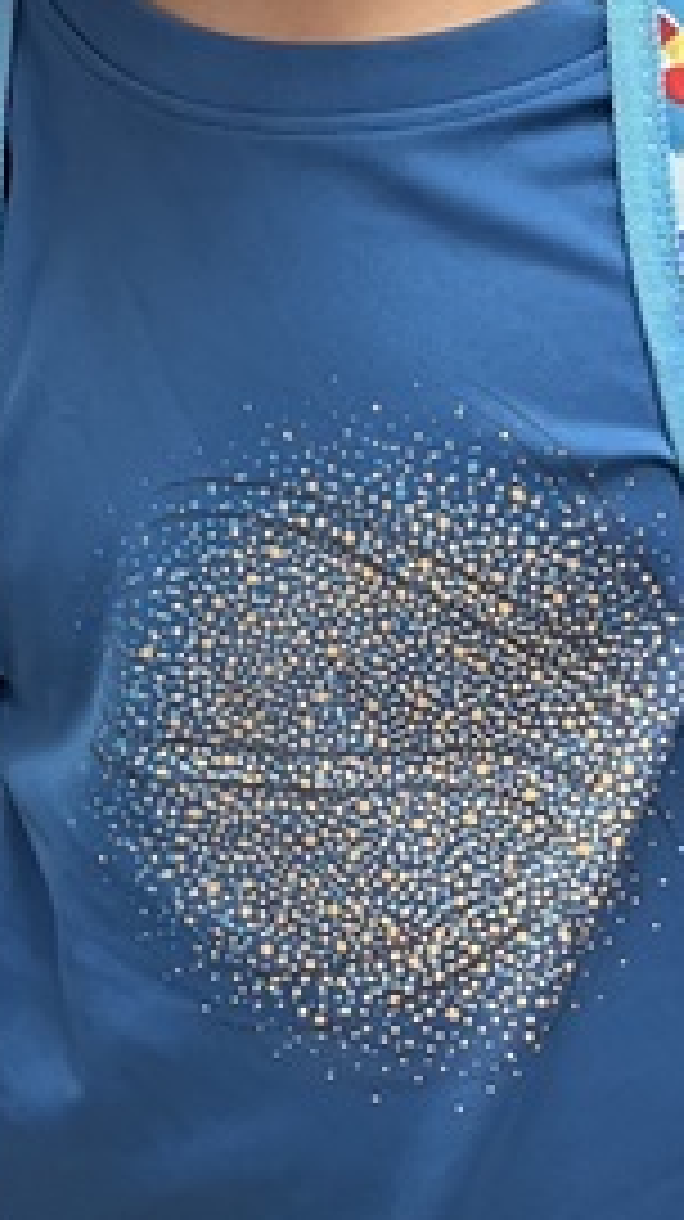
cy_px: -45
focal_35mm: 107
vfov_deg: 19.3
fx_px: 3458
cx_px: -346
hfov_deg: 10.9
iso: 100
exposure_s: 1/61
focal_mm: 5.1
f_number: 1.6
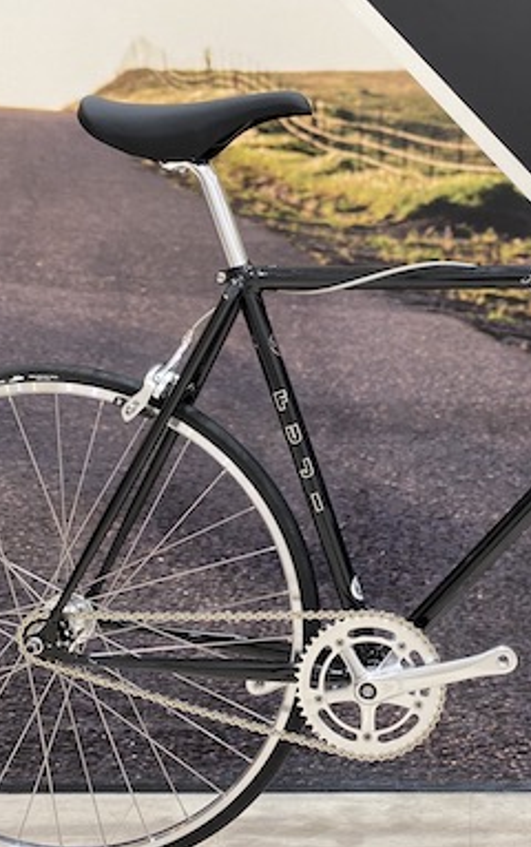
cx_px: 460
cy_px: 407
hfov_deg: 27.2
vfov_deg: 43.5
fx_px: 1063
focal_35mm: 46
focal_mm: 4.25
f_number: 1.8
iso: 80
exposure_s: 1/60
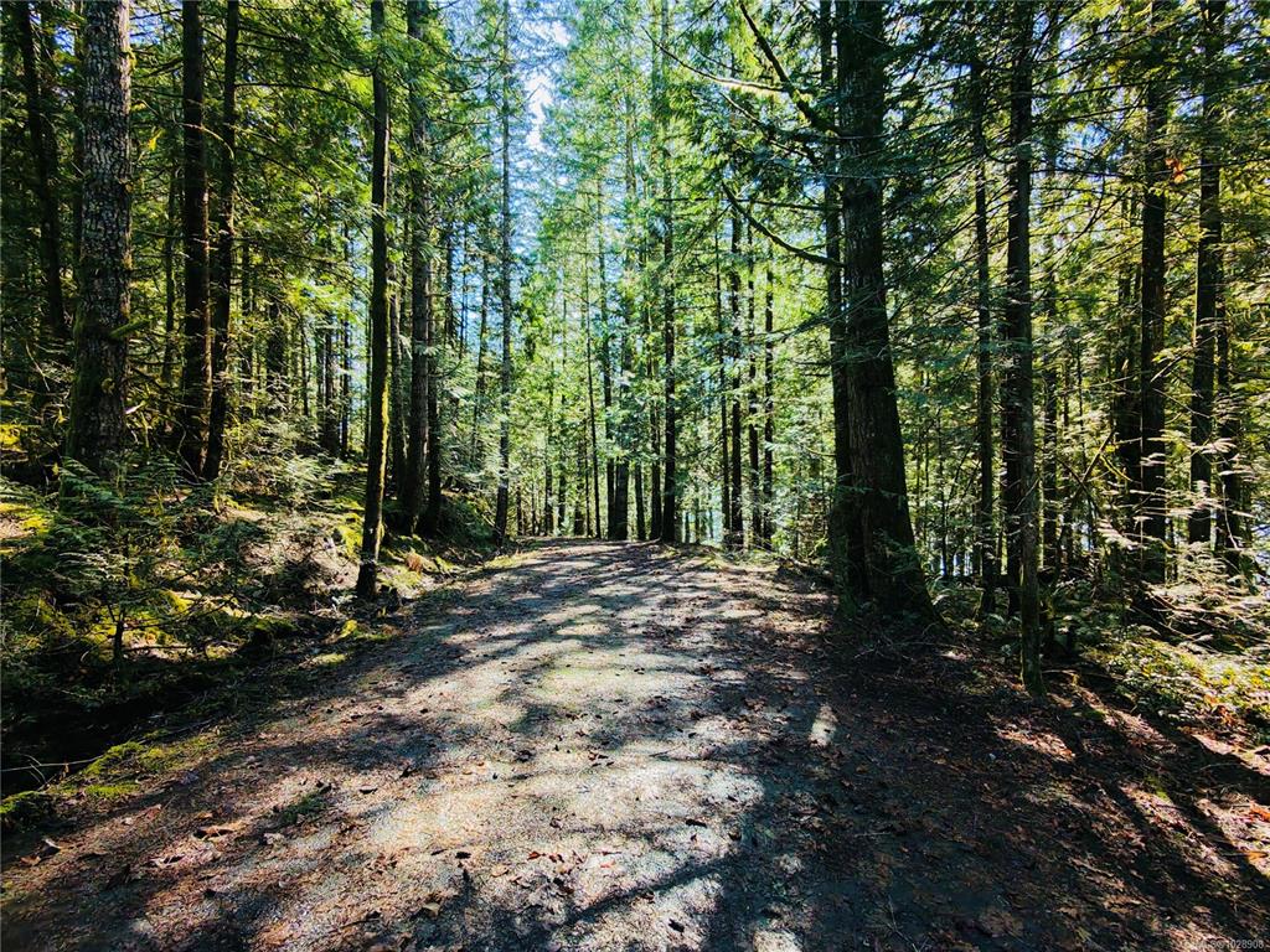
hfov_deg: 94.5
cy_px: 476
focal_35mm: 16
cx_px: 635
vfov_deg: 78.1
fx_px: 587
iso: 1600
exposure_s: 1/50
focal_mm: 3.05
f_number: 2.2
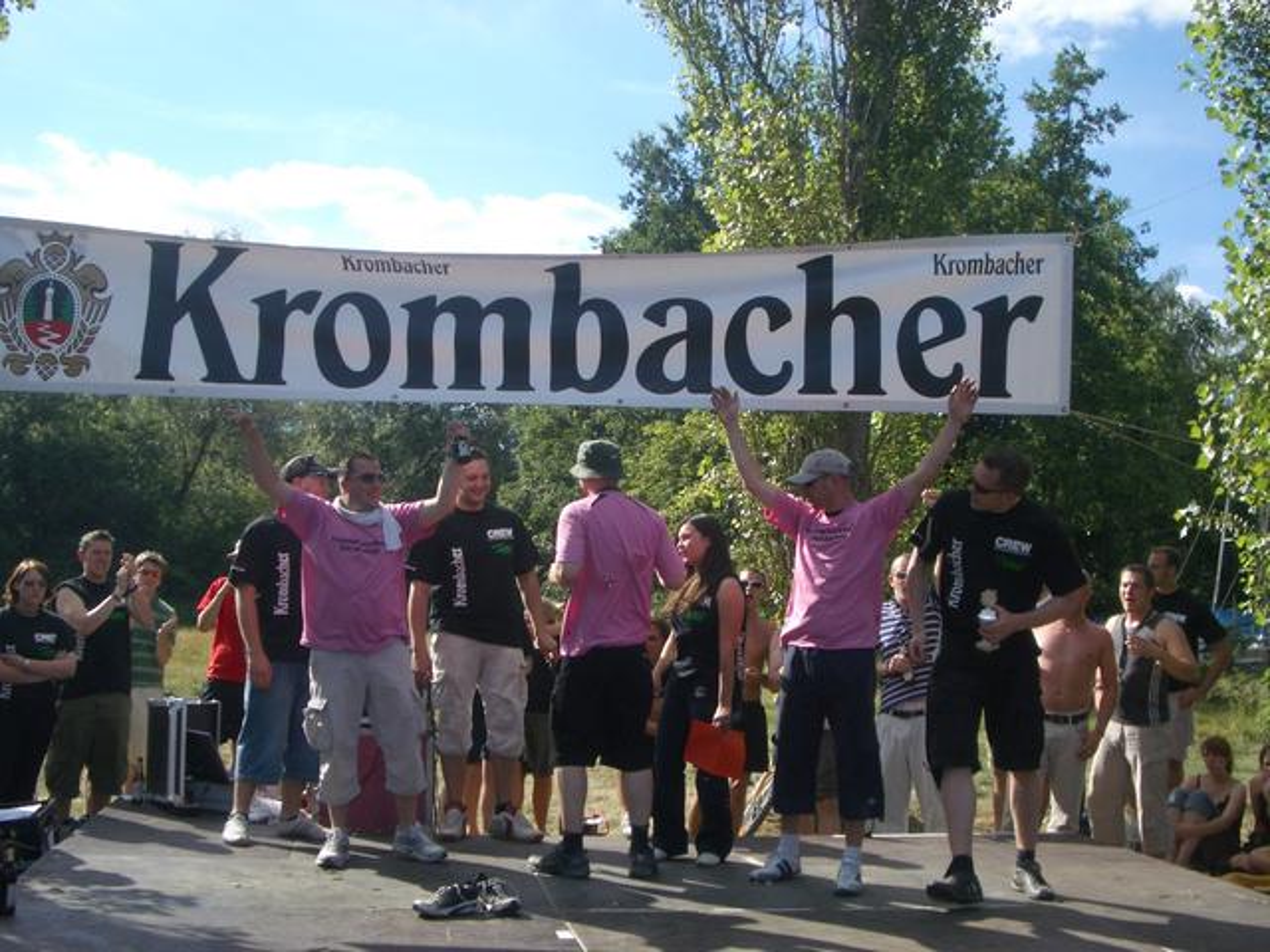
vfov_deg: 35.1
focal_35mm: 41
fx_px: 1504
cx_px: 635
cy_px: 476
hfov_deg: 45.8
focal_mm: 6.8
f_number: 4.6
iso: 50
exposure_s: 1/320
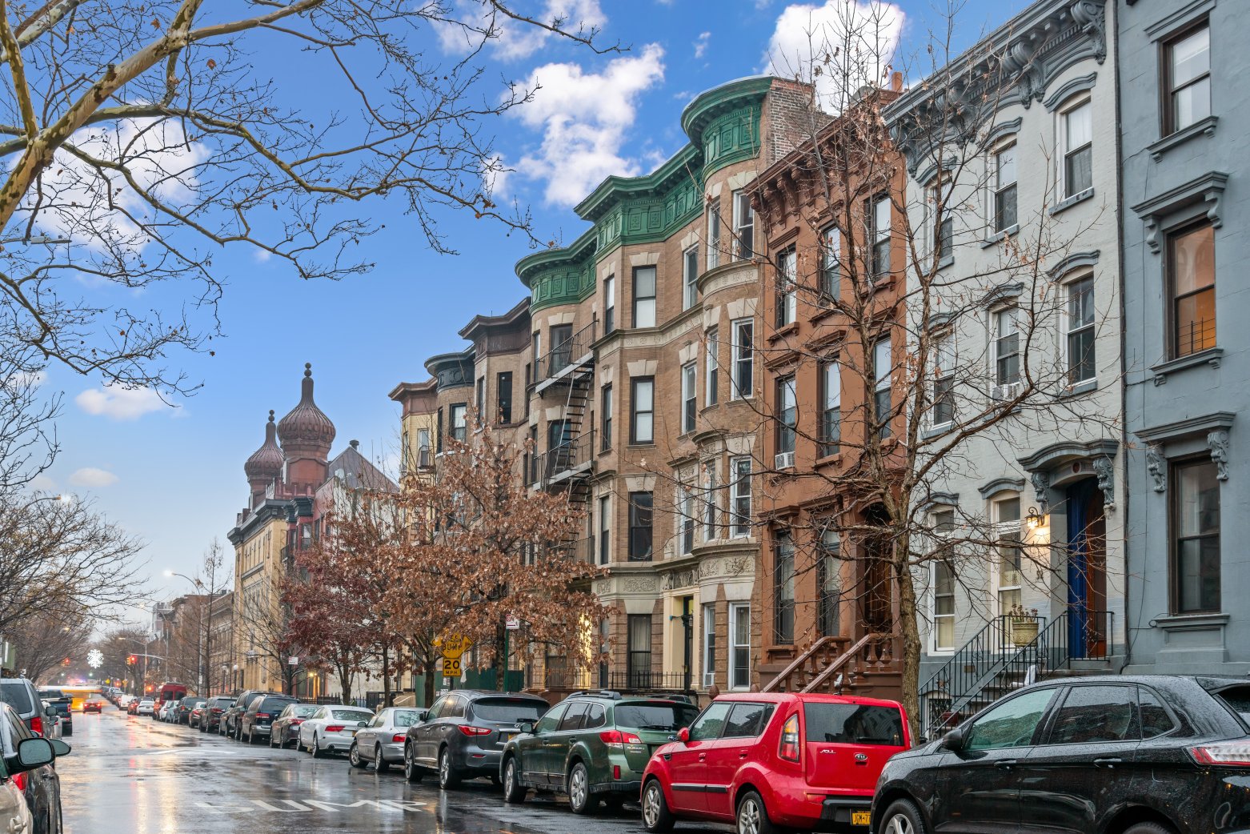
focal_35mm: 42
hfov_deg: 46.4
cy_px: 417
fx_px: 1459
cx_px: 625
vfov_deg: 31.9
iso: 320
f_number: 8
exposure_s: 1/2.5
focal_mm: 42
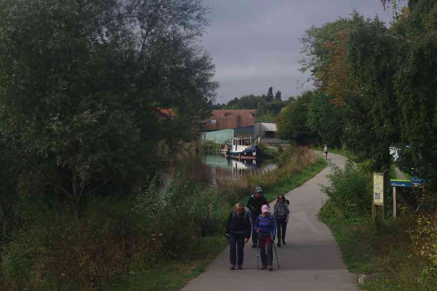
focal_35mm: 68
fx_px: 819
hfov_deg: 29.9
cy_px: 146
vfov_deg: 20.2
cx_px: 218
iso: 200
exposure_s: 1/125
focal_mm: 45
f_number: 11
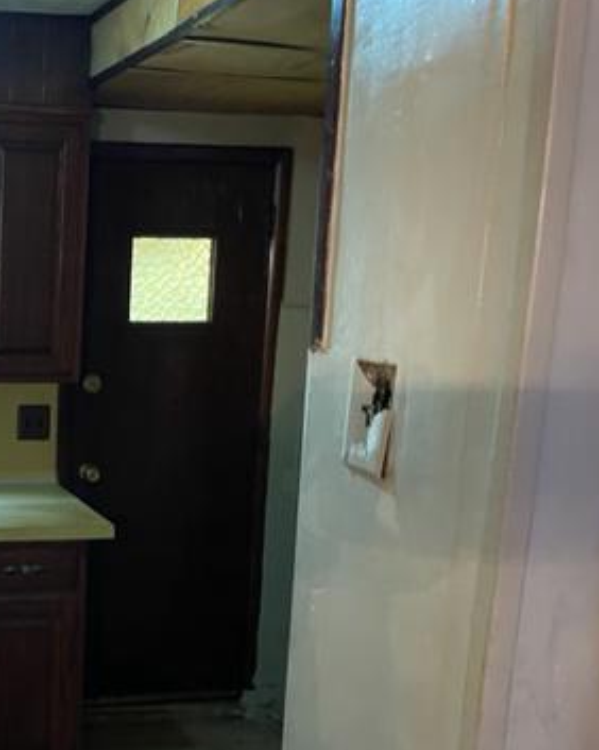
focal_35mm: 46
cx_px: -59
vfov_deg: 40.1
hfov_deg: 29.5
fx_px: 1020
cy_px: 461
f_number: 1.6
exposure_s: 1/31
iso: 400
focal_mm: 5.1
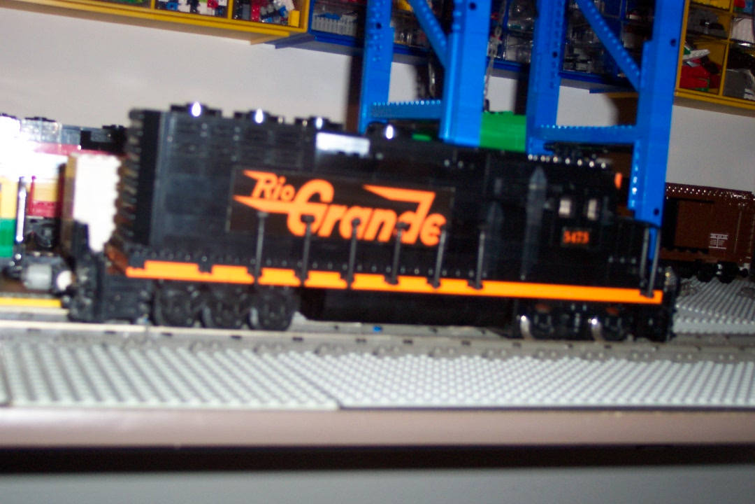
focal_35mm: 51
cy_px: 252
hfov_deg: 38.9
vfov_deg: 26.5
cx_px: 378
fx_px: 1069
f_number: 3.4
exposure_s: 1/45
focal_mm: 10.7
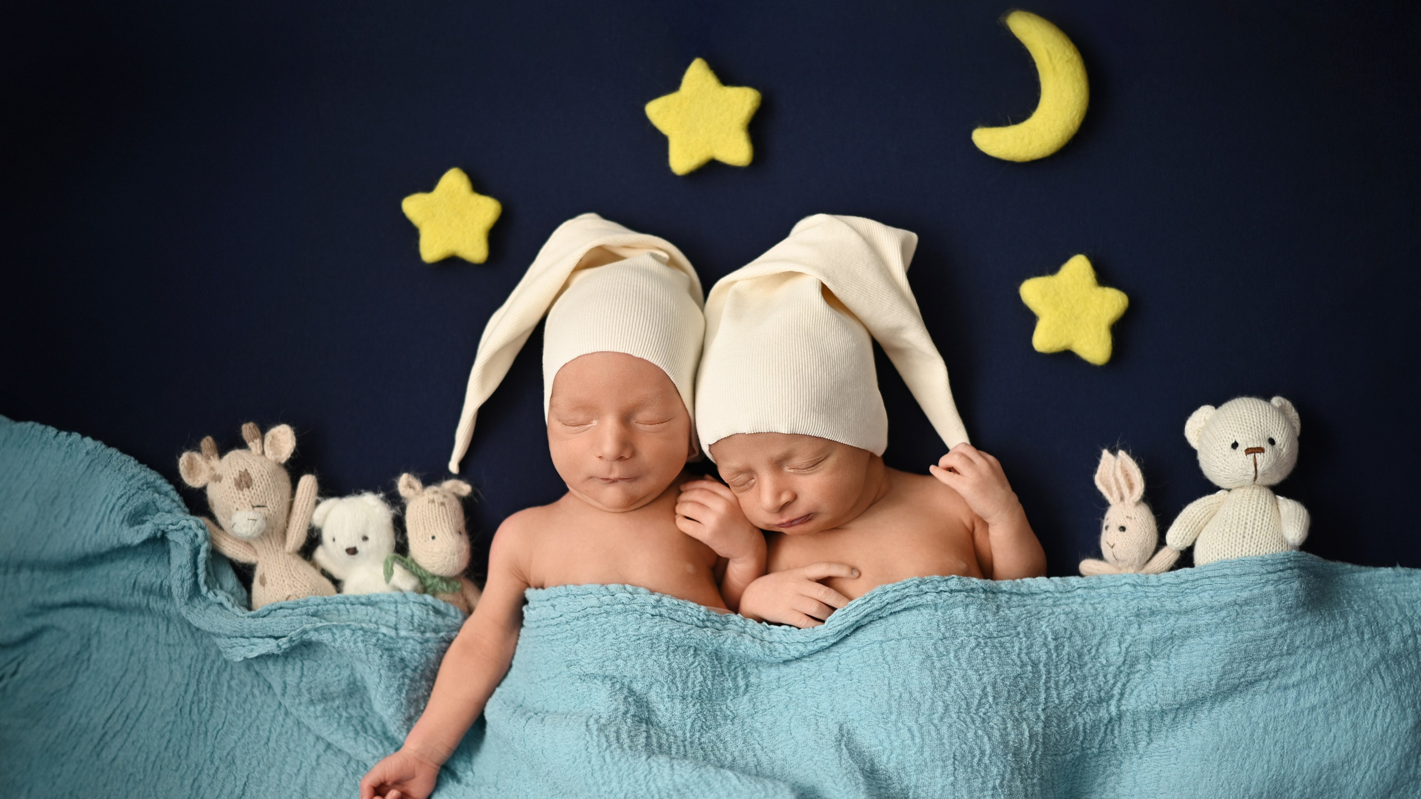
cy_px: 390
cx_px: 710
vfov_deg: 22.6
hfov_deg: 39.2
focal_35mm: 53
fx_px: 1997
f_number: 2
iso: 400
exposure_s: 1/800
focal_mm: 50
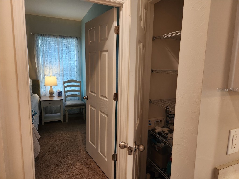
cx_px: 120
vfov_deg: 58.9
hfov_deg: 73.9
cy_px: 90
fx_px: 159
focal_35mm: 23
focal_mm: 5.4
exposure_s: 1/120
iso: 160
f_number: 1.8
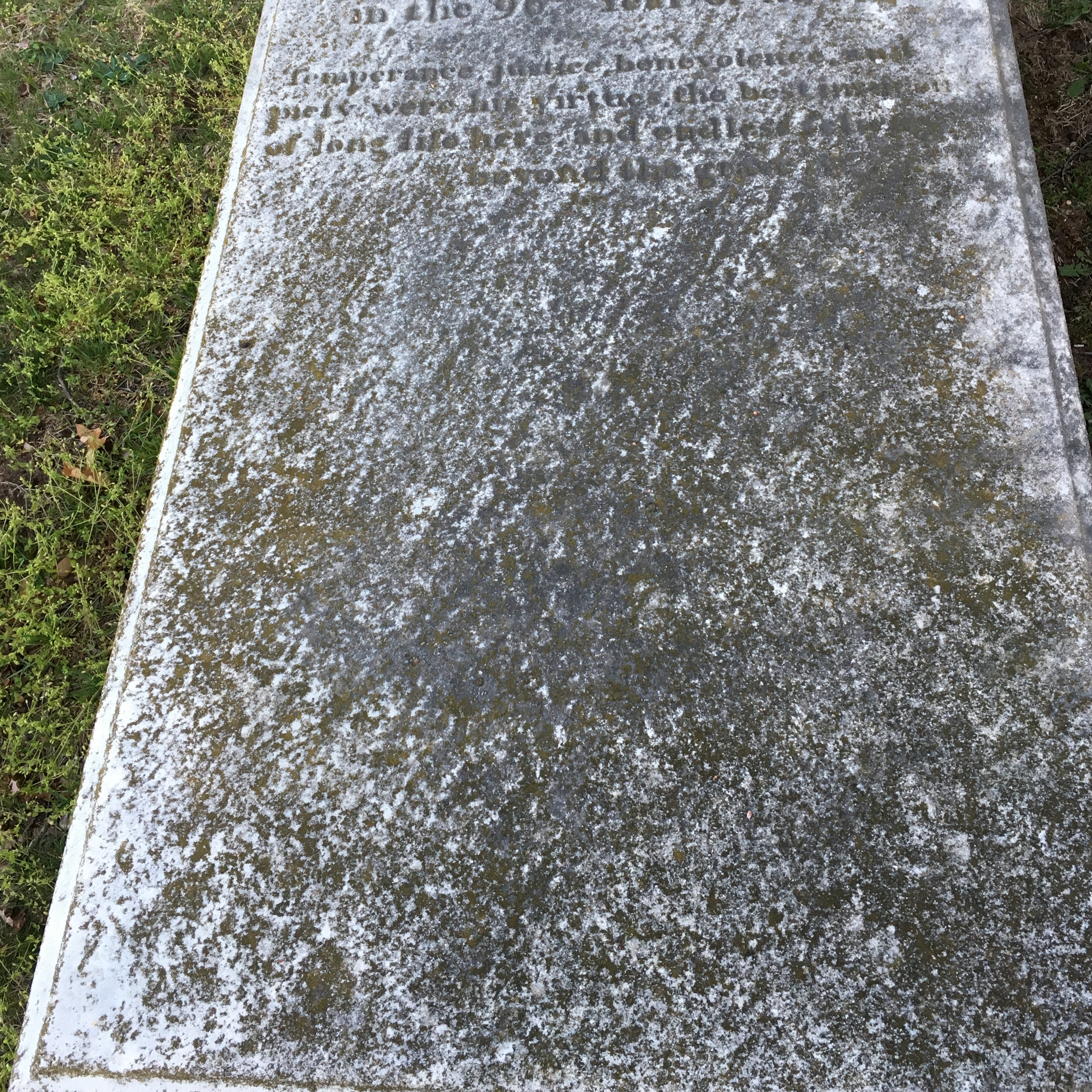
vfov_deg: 46.8
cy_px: 403
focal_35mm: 35
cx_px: 544
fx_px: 1249
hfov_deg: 47.2
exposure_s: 1/40
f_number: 2.2
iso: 25
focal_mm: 4.15
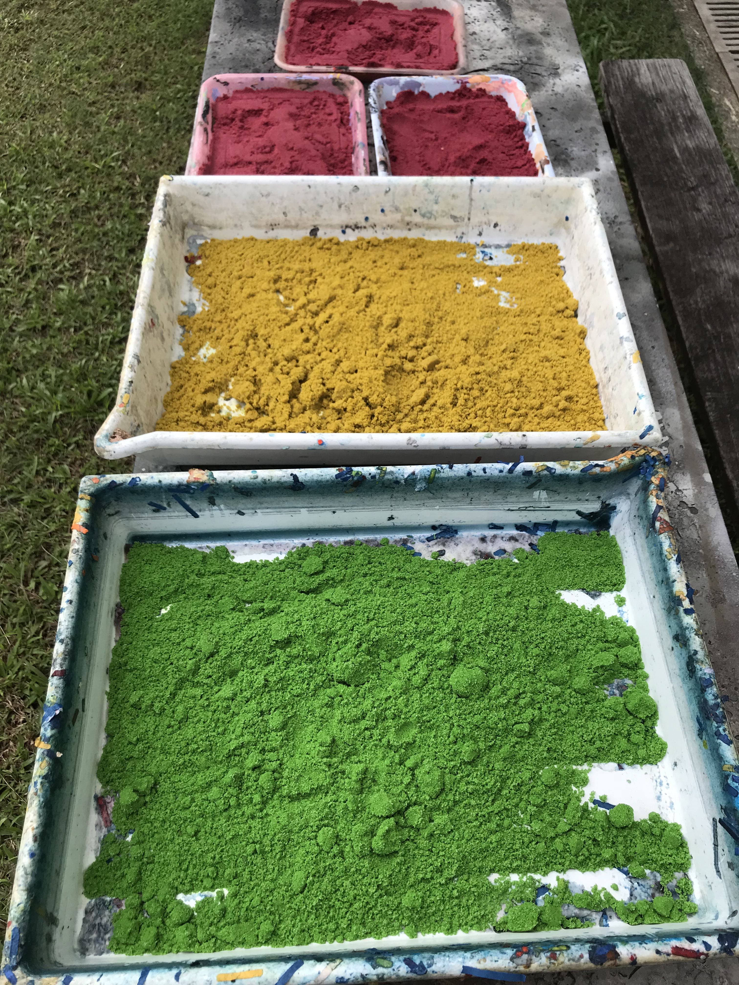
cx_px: 370
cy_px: 492
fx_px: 797
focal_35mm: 28
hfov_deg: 49.7
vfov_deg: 63.4
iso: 20
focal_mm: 3.99
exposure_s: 1/958
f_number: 1.8
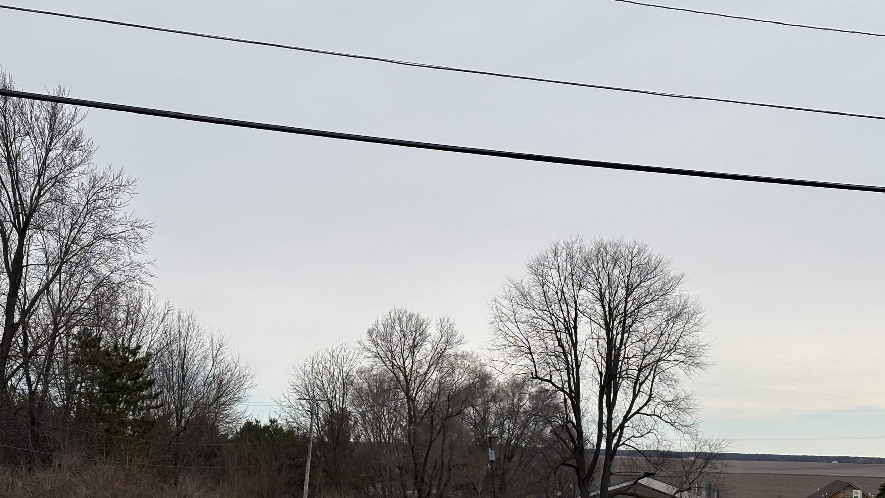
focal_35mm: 66
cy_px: 331
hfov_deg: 31.9
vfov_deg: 18.2
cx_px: 404
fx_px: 1549
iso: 40
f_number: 1.6
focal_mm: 5.96
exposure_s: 1/4065
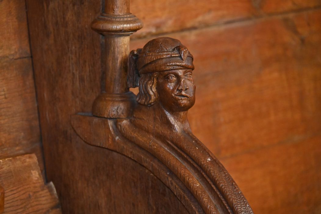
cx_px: 160
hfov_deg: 10.3
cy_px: 107
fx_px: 1782
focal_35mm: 200
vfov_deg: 6.9
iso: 9000
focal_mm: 200
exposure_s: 1/200
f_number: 6.3
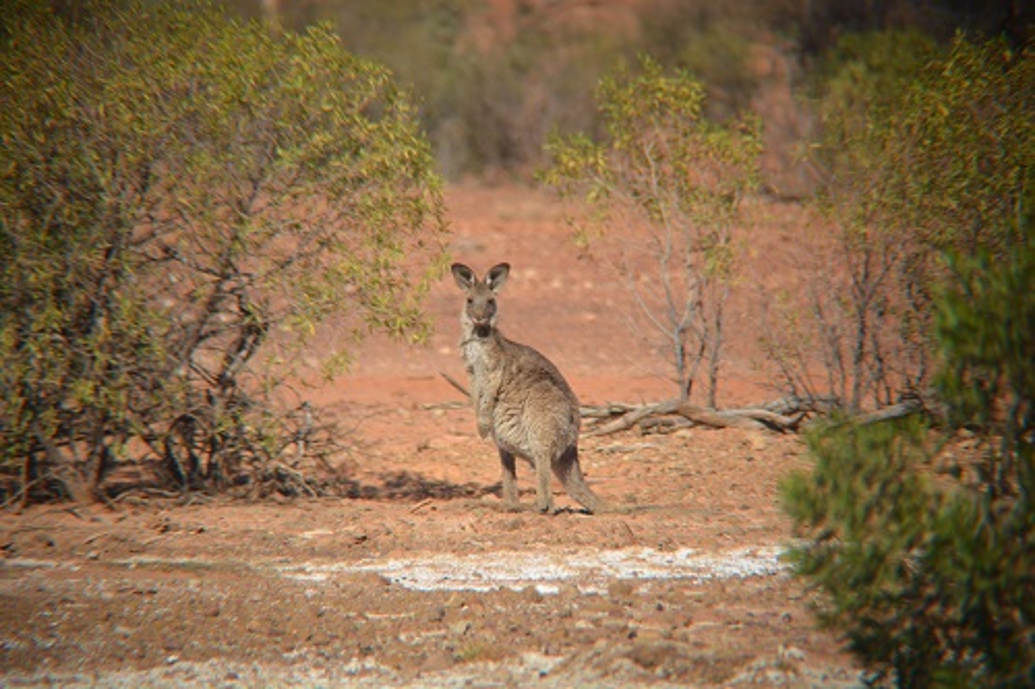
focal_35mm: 300
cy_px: 344
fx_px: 8622
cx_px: 518
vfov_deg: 4.6
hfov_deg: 6.9
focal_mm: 200
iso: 400
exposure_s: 1/1600
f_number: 6.3
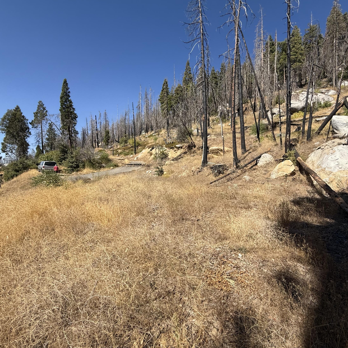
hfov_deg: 83.9
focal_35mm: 17
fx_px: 193
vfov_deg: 84.0
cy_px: 173
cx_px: 185
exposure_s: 1/2024
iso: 50
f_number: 2.2
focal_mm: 2.22
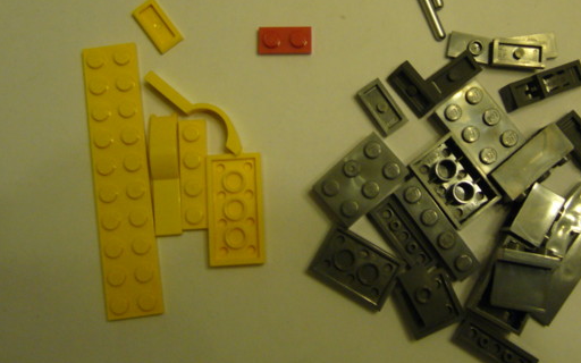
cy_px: 35
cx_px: 344
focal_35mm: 58
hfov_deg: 35.0
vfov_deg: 21.8
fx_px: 918
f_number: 2.8
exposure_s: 1/15
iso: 200
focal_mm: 5.8
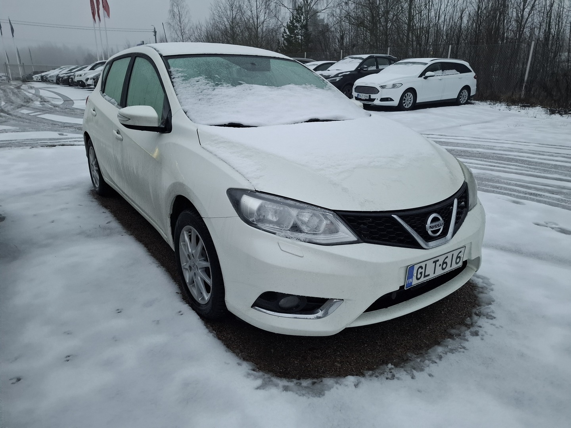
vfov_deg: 58.9
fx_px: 379
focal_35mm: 23
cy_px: 214
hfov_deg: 73.9
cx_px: 286
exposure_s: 1/100
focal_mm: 5.54
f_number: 1.8
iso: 250
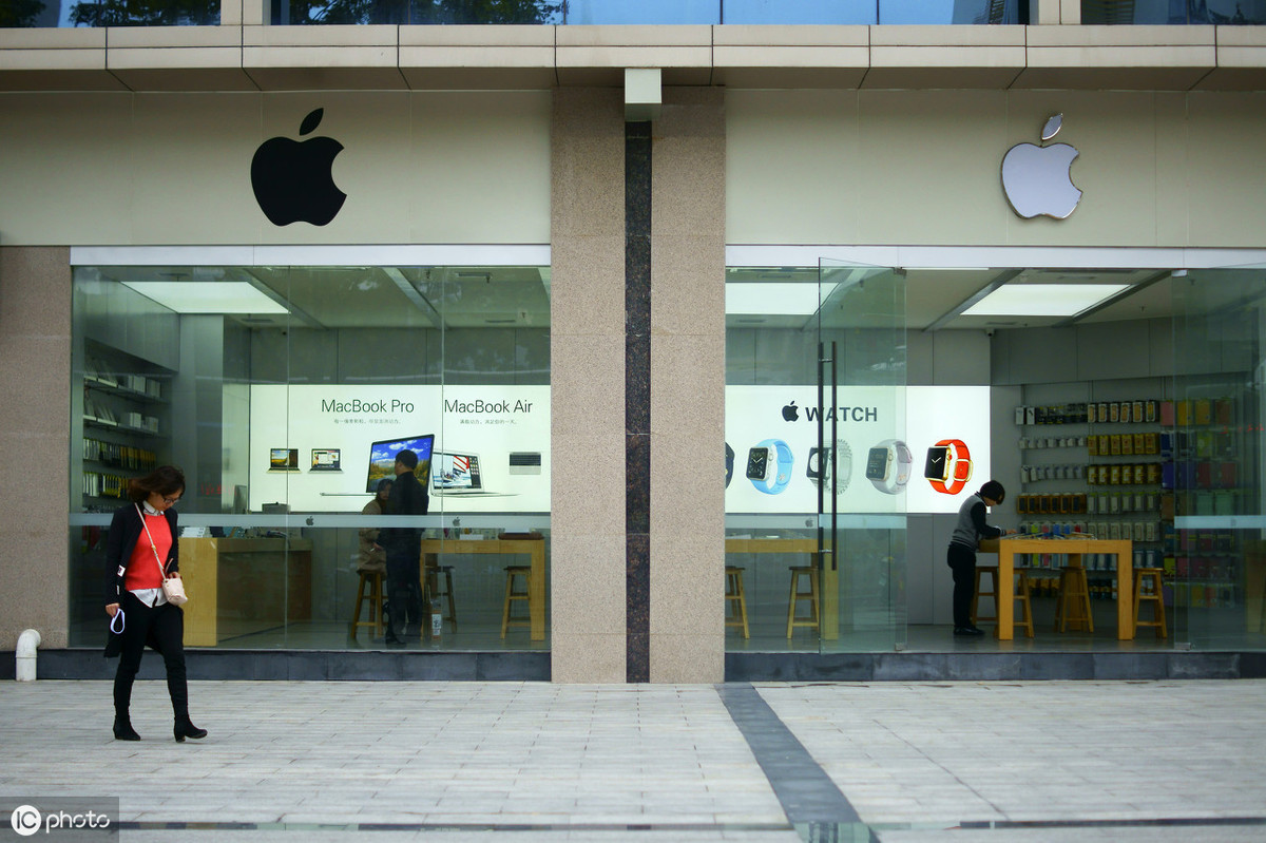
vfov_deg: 18.2
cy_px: 422
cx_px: 633
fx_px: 2636
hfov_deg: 27.0
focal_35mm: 75
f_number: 2
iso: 200
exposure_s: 1/2500
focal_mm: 50
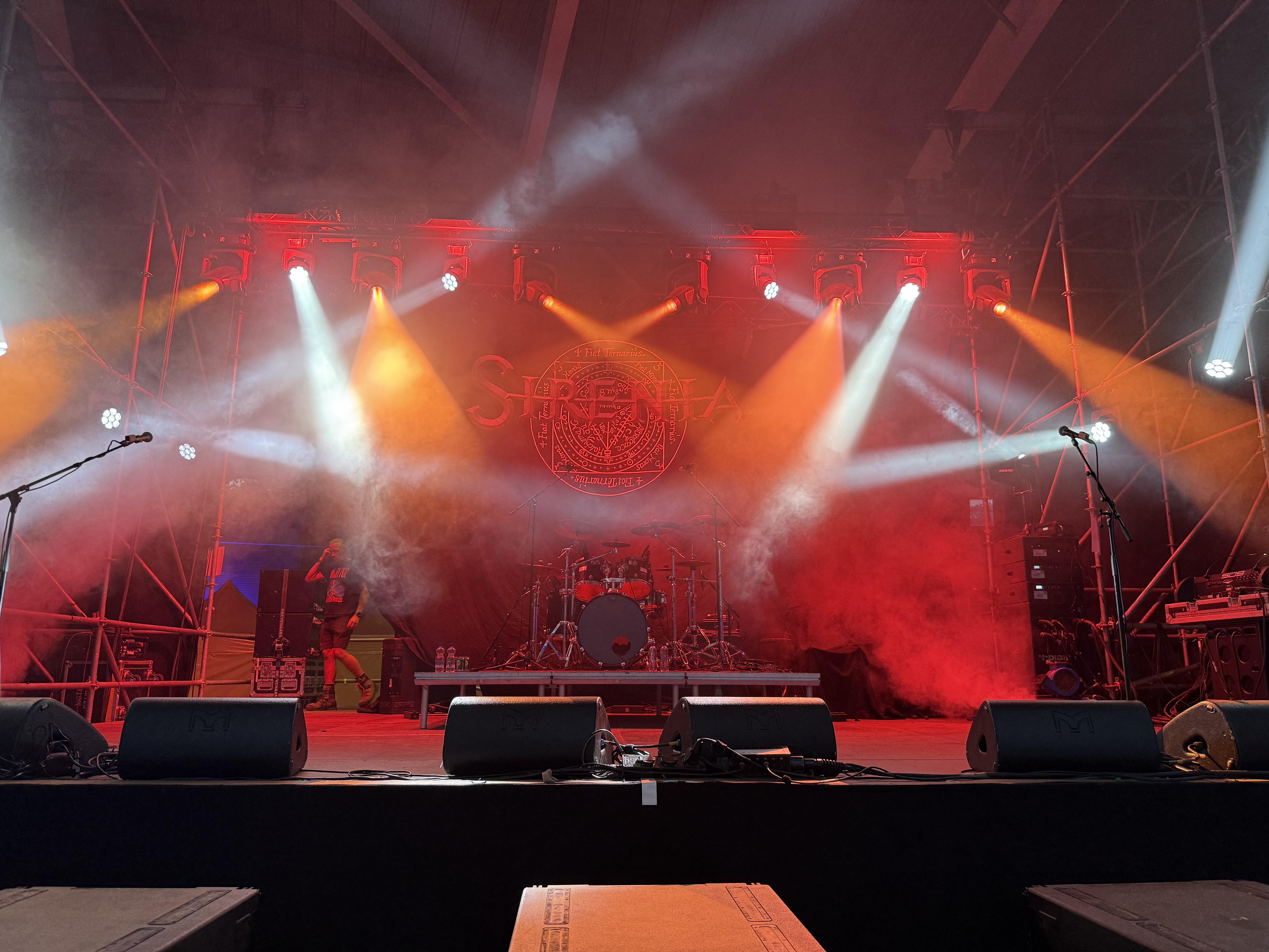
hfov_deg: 71.6
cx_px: 634
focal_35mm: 24
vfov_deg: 56.8
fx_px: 880
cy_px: 476
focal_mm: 6.76
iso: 200
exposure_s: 1/75
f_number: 1.78
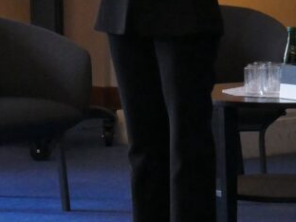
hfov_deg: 9.4
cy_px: -3
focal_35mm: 210
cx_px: 29
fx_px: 1796
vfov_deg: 7.0
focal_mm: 32
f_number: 8
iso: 3200
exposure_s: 1/60
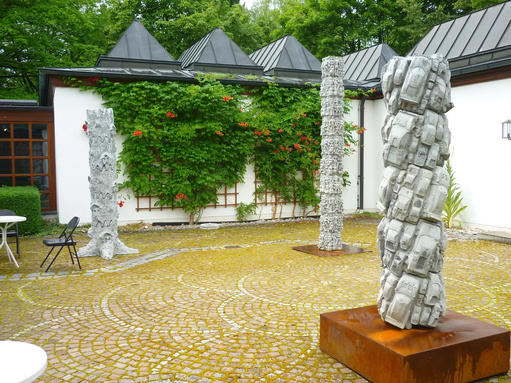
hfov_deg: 55.4
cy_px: 192
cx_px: 256
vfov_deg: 42.9
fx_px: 487
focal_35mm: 33
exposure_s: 1/200
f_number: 2.8
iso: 80
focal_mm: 5.5
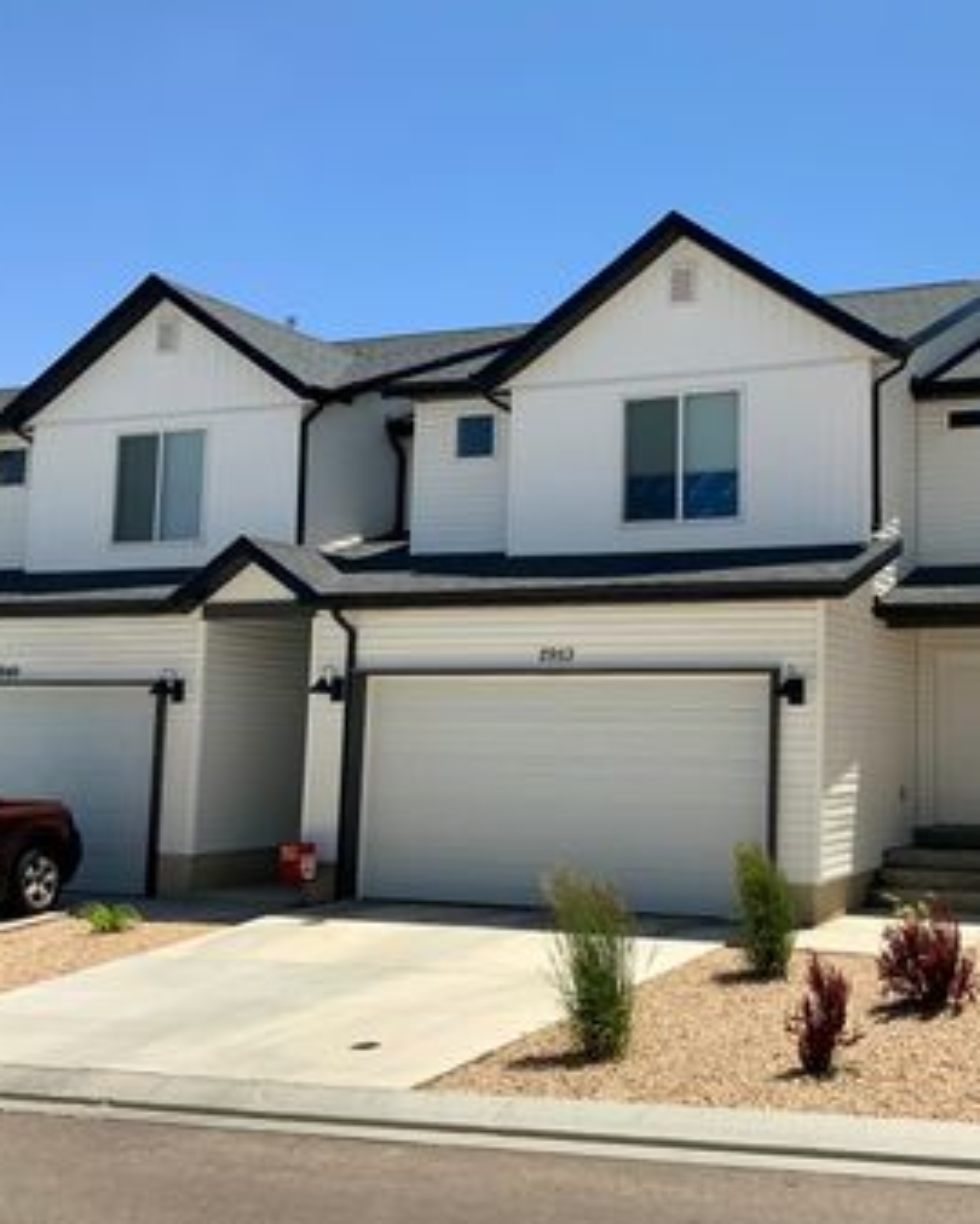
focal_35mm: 42
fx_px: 1521
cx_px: 766
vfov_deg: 43.8
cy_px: 594
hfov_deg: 34.7
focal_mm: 3
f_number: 1.8
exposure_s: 1/2801
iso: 16
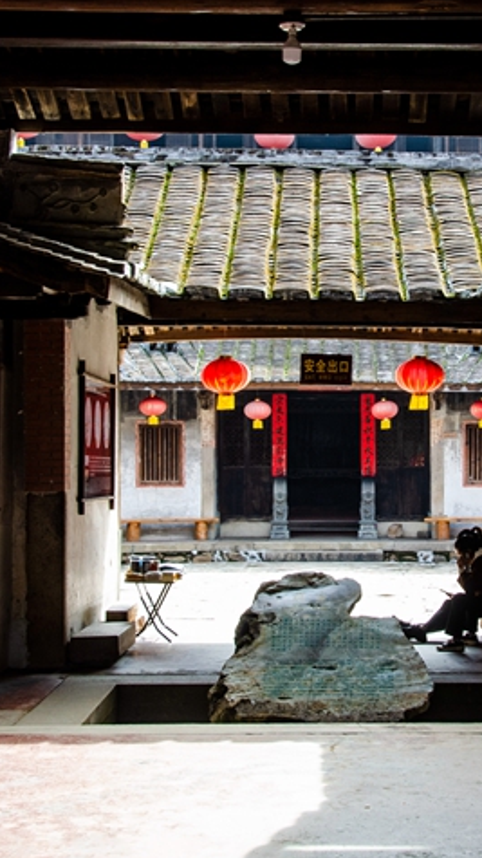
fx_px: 1861
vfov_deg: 25.9
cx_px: 377
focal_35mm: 82
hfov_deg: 14.7
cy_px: 385
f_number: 8
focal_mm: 31
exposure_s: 1/100
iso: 360
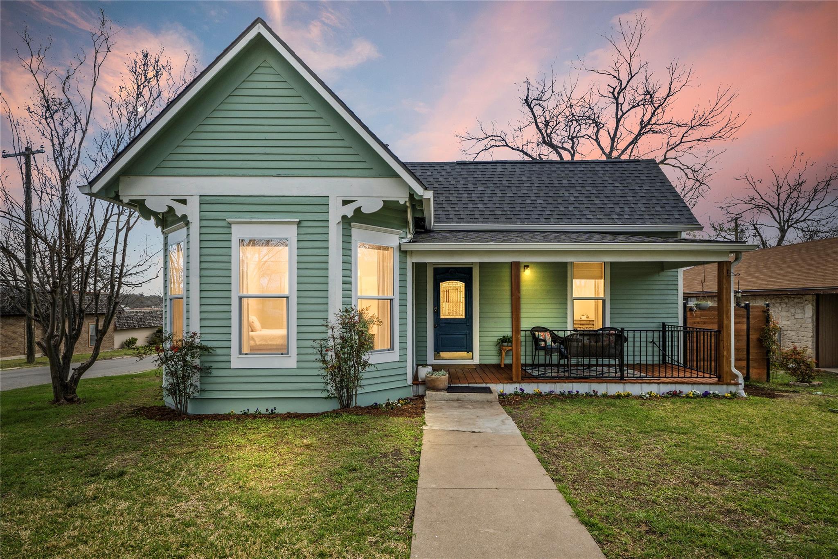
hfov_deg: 95.0
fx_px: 384
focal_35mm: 16
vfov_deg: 72.0
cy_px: 280
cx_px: 419
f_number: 11
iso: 250
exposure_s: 1/20
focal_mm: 11
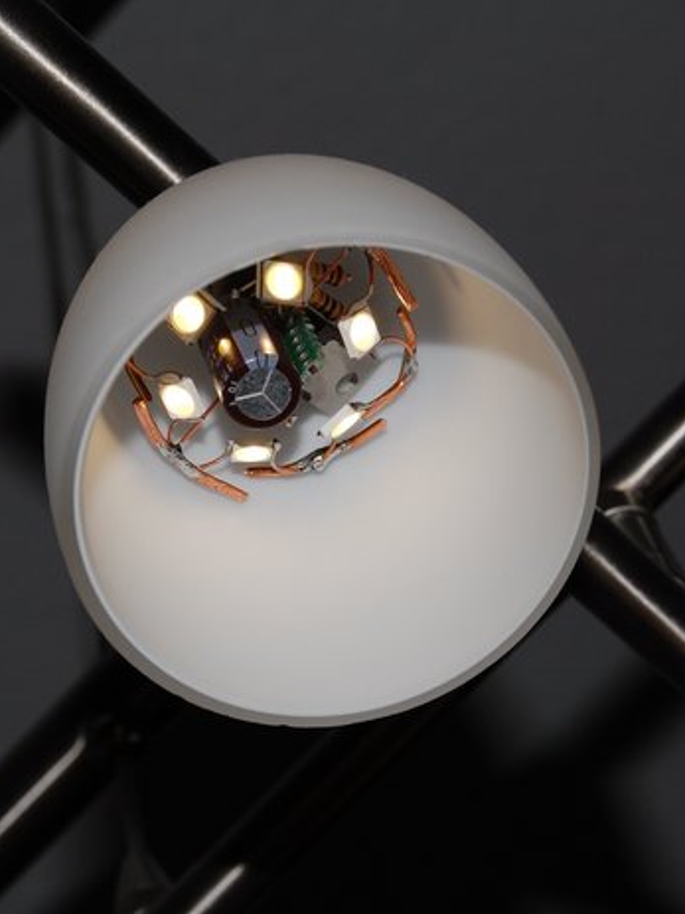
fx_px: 3160
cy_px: 457
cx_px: 319
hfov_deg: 12.4
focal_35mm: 120
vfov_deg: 16.5
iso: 200
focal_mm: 55
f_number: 11
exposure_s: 1/500
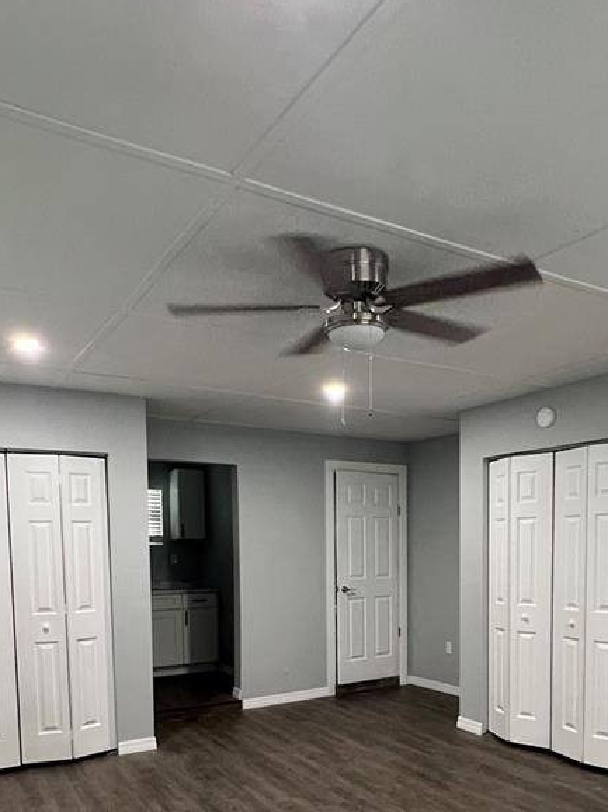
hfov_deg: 51.1
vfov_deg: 62.0
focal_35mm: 27
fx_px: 633
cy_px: 598
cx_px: 357
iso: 500
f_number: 1.8
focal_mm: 1.57
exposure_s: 1/60
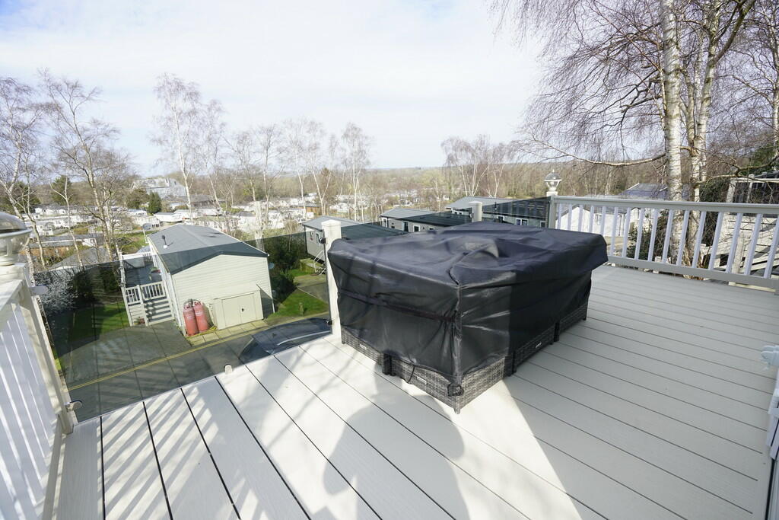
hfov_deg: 96.7
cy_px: 260
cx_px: 390
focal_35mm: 16
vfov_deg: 73.8
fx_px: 346
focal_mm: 16
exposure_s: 1/60
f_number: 10
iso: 100
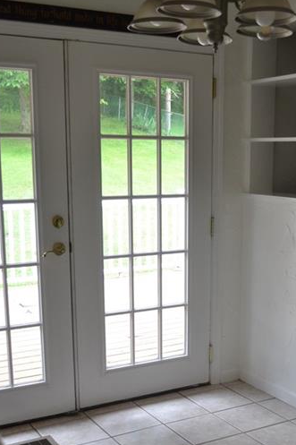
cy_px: 312
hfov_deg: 26.3
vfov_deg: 38.3
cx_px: 204
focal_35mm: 51
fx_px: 629
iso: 400
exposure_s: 1/25
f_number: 3.8
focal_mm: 22
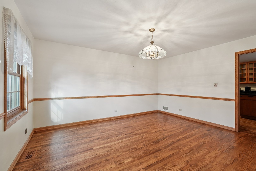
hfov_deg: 96.7
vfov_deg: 73.7
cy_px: 86
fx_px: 114
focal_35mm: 16
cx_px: 128
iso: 320
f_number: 8
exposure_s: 1/13
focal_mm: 16
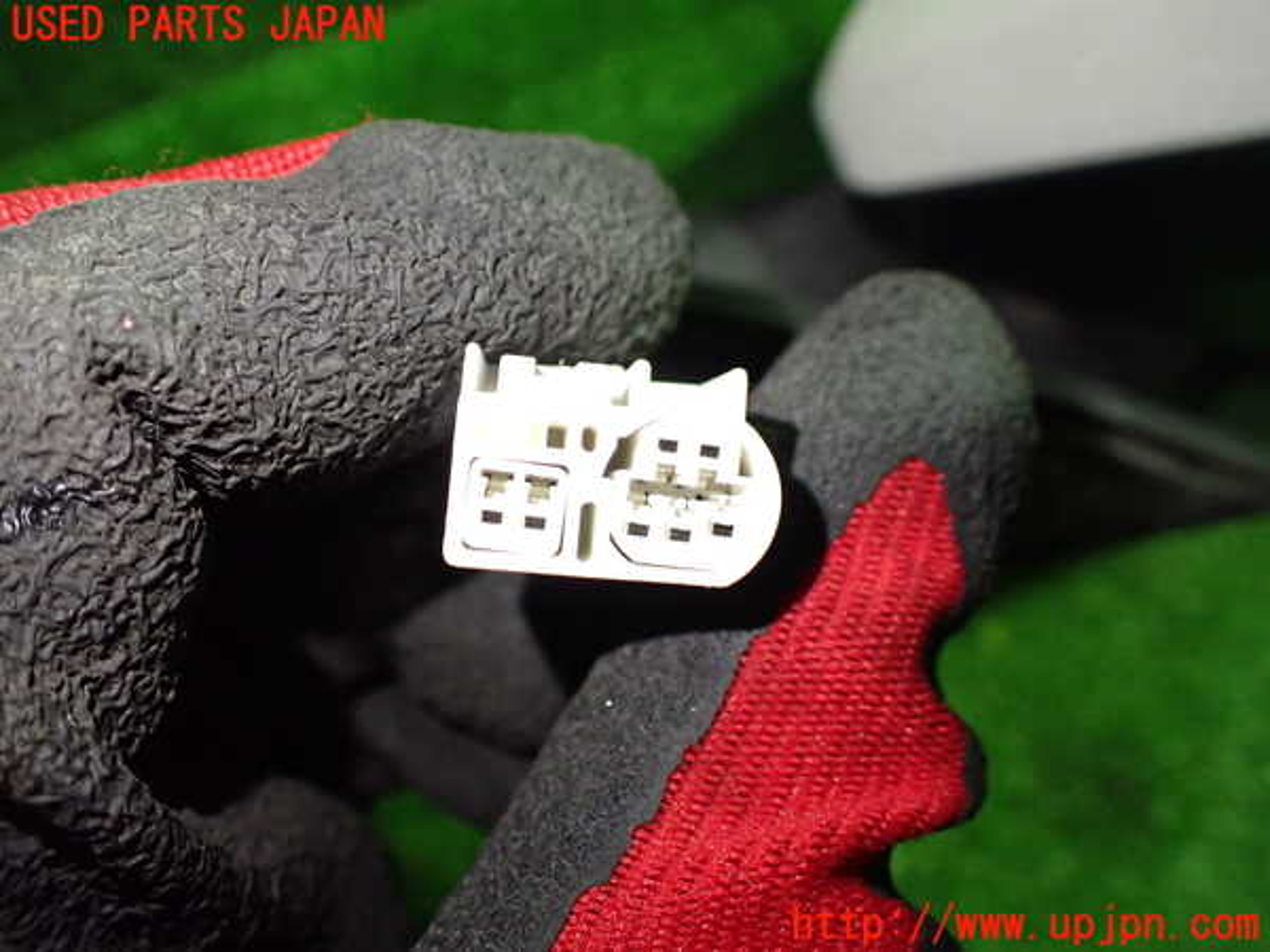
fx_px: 1101
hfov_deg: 60.0
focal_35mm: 30
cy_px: 476
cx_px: 635
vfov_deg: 46.8
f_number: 2.3
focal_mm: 5.4
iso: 640
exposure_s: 1/125
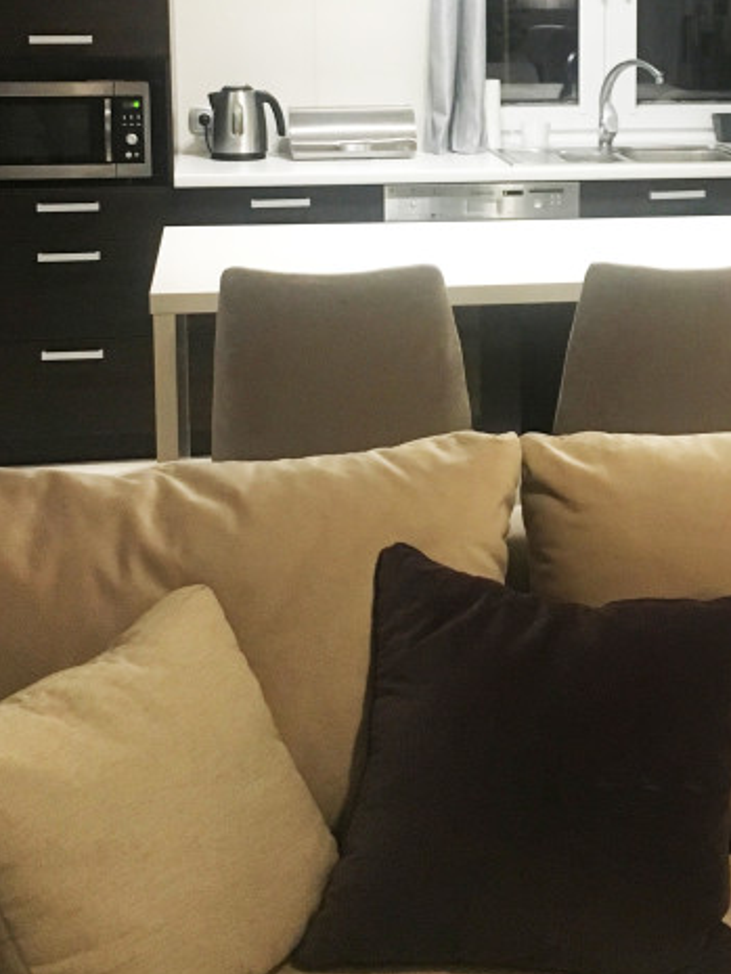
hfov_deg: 23.4
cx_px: 545
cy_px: 216
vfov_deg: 30.5
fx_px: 1745
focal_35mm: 62
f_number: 2.2
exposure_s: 1/25
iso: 200
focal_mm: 4.15
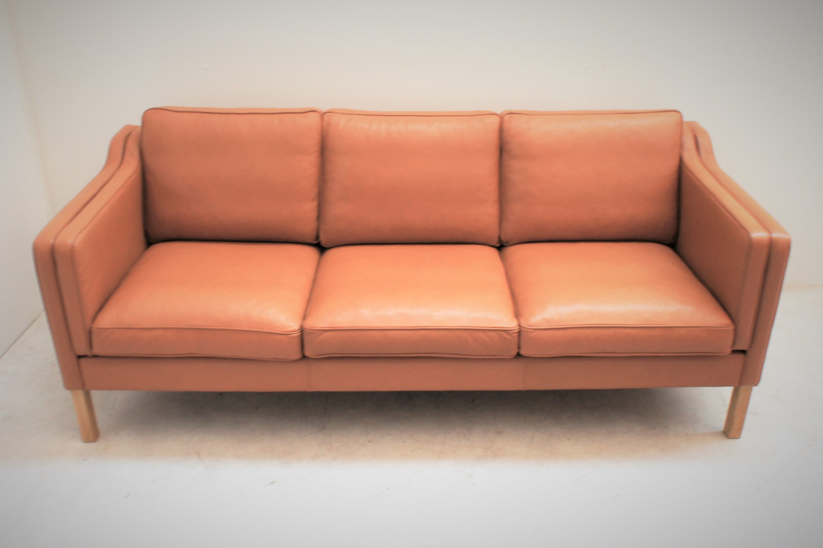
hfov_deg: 73.8
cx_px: 412
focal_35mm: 24
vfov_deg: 53.1
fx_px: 548
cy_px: 274
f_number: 3.2
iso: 200
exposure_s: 1/40
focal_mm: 16
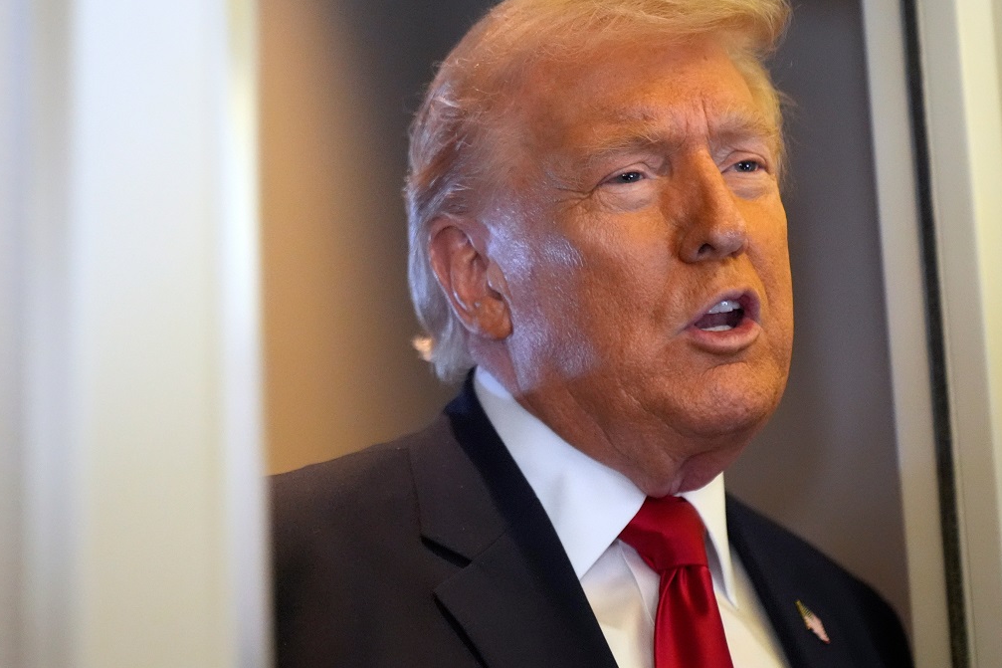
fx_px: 2477
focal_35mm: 89
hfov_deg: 22.9
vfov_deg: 15.4
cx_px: 434
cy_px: 329
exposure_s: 1/250
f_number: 2.8
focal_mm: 70
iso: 6400
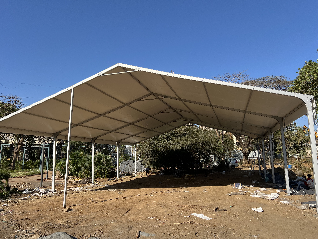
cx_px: 159
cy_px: 120
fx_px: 239
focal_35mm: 26
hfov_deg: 67.3
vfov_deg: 53.1
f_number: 1.5
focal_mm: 5.7
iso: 50
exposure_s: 1/2632
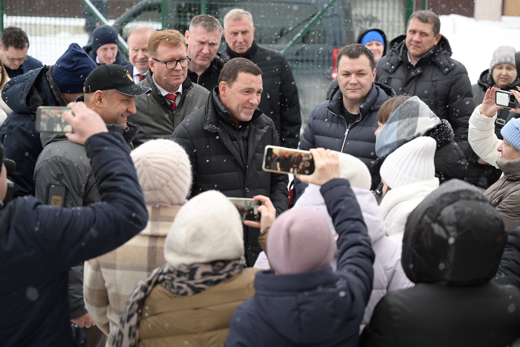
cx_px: 260
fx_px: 1011
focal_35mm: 70
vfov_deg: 19.5
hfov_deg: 28.8
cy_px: 174
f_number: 2.8
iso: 640
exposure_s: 1/250
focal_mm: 70
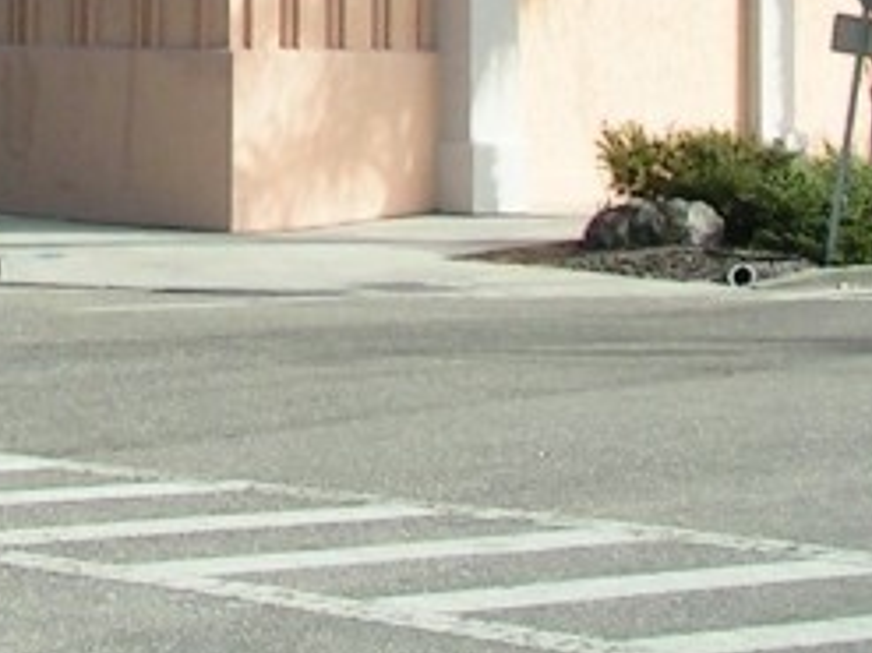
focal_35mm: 170
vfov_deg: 8.3
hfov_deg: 11.4
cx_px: -226
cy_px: -625
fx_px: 4280
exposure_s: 1/400
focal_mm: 6.3
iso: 50
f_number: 5.6
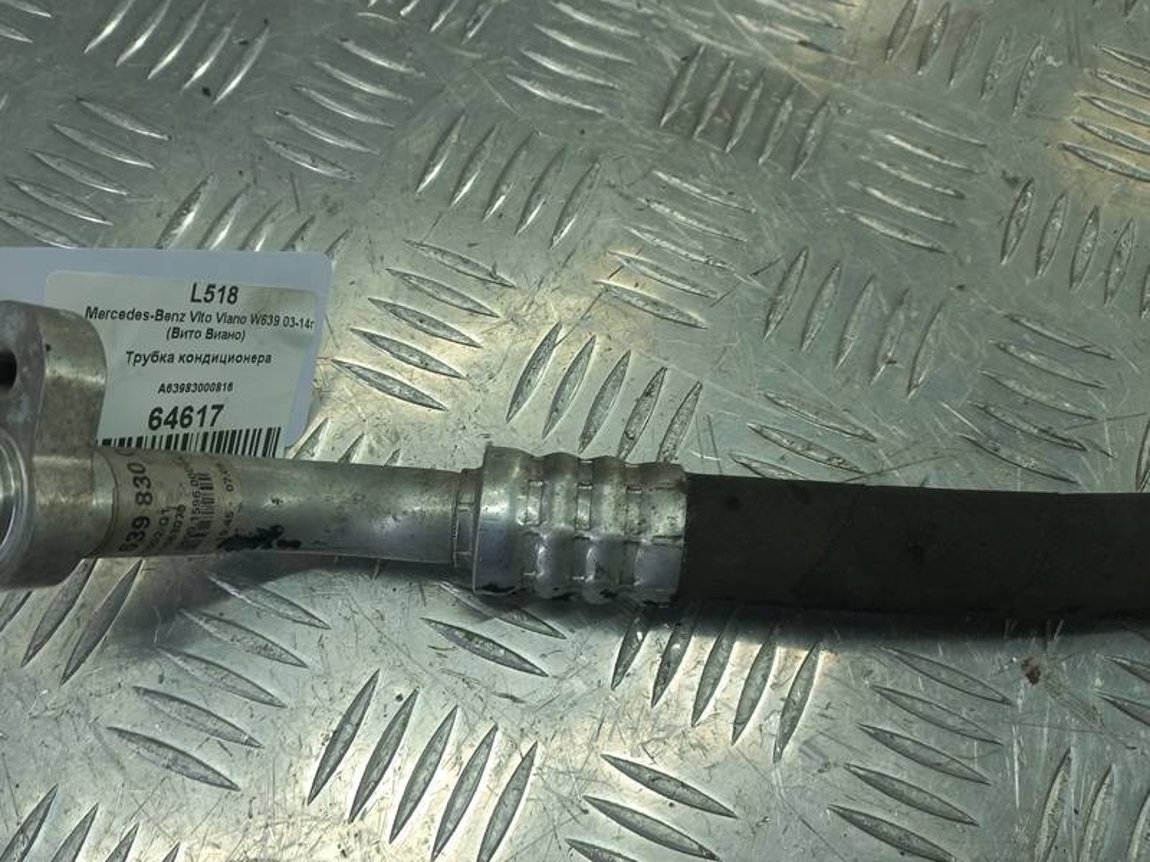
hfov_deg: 56.7
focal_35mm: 32
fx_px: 1063
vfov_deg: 44.1
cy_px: 470
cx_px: 506
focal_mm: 4.6
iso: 32
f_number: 1.8
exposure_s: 1/50
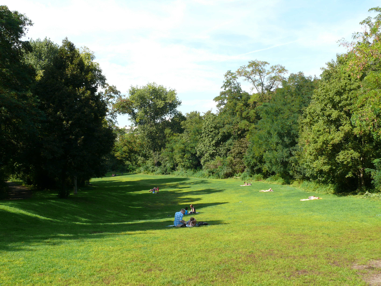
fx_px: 385
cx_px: 190
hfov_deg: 52.6
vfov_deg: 40.7
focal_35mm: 35
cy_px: 143
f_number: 5.6
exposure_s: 1/200
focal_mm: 7.5
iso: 100
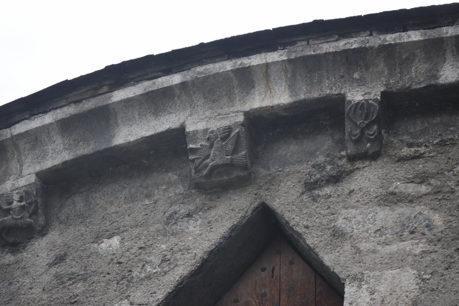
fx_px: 3825
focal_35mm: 300
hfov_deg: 6.9
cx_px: 230
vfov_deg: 4.6
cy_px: 153
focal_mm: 200
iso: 800
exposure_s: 1/500
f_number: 5.6
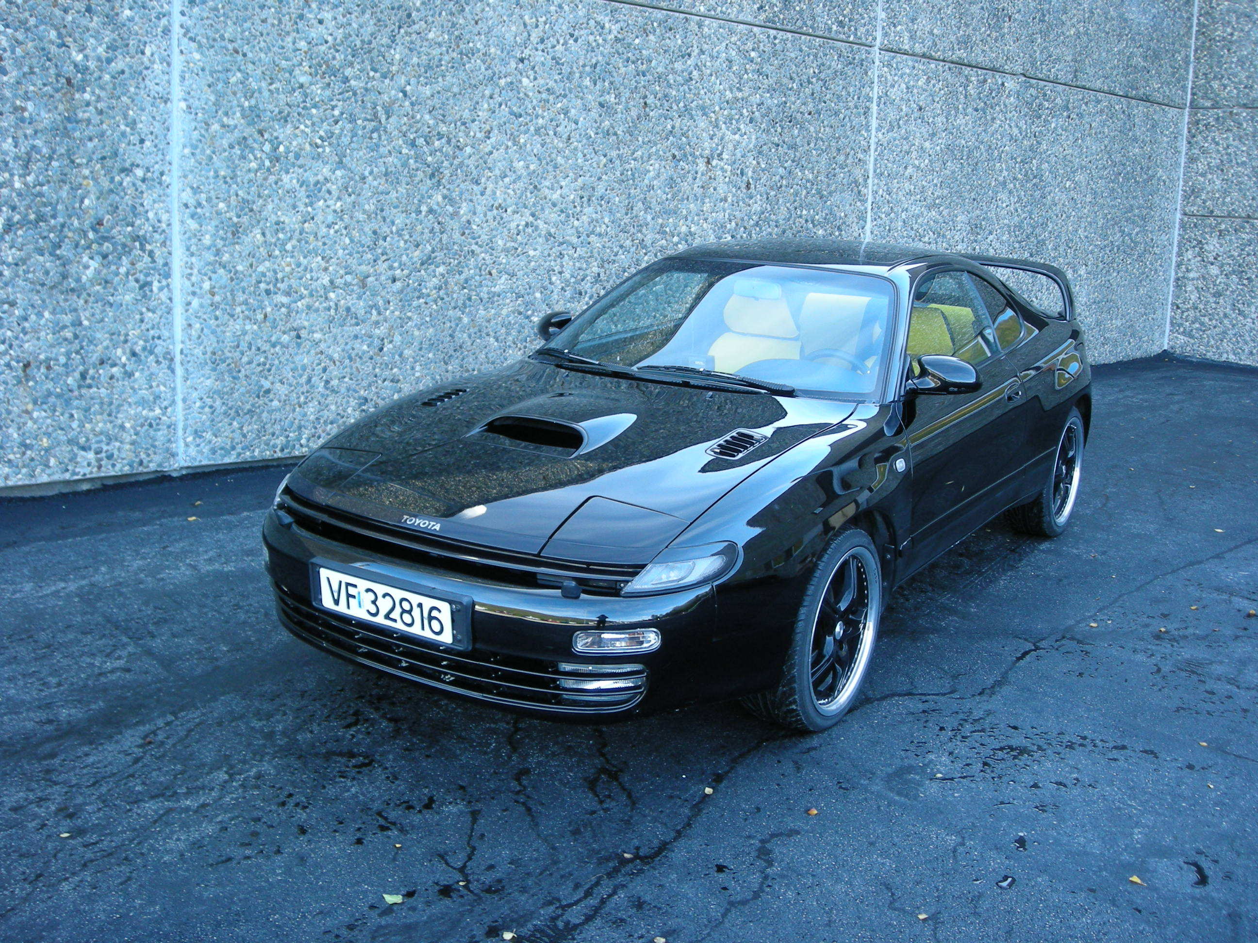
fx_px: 1272
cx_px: 629
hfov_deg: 52.6
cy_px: 472
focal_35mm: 35
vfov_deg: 40.7
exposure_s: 1/59.7
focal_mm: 5.7
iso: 80
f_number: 2.8
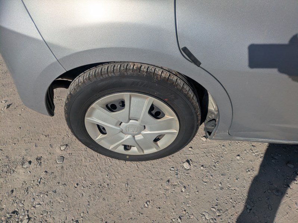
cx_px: 149
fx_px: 215
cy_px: 112
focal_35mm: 25
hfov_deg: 69.4
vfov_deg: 54.9
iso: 45
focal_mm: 5.43
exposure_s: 1/8850
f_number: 1.89
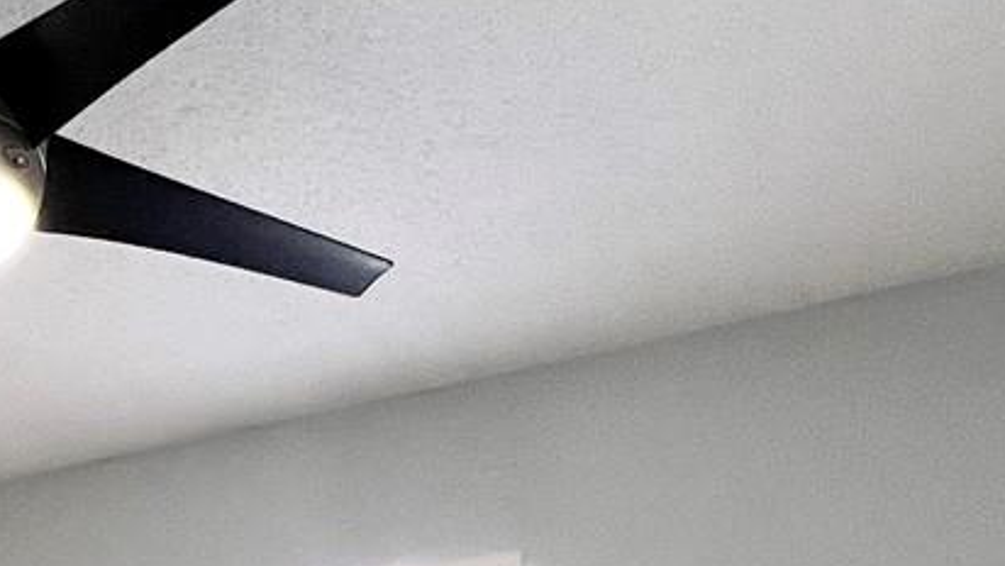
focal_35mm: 55
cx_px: -185
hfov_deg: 31.9
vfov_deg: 17.0
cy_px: 1083
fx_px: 1466
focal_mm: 1.57
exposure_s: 1/60
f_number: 1.8
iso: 160
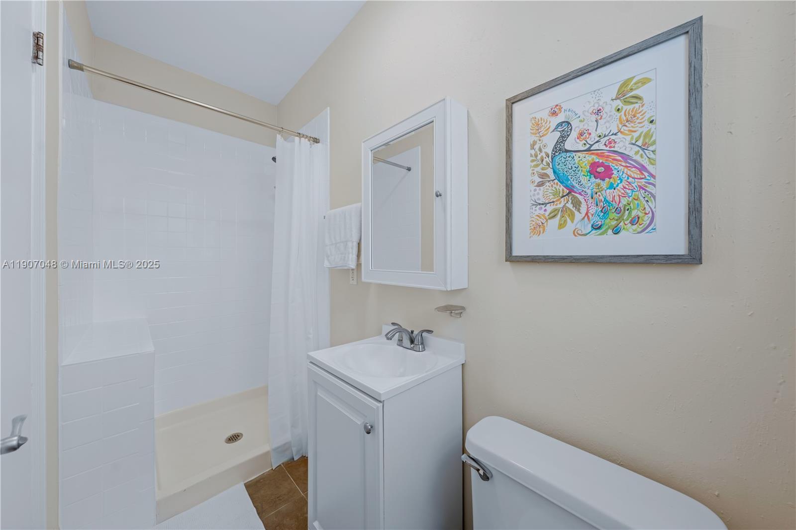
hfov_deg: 112.6
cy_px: 265
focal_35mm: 12
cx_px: 398
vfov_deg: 90.0
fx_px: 265
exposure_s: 1/1.25
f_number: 7.1
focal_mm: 12
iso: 100
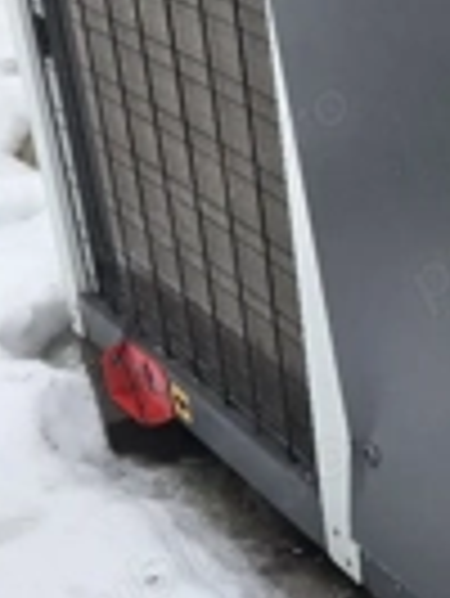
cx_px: 644
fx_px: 1194
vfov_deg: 28.1
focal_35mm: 69
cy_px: 247
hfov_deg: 19.1
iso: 80
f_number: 1.8
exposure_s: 1/1250
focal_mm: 5.4
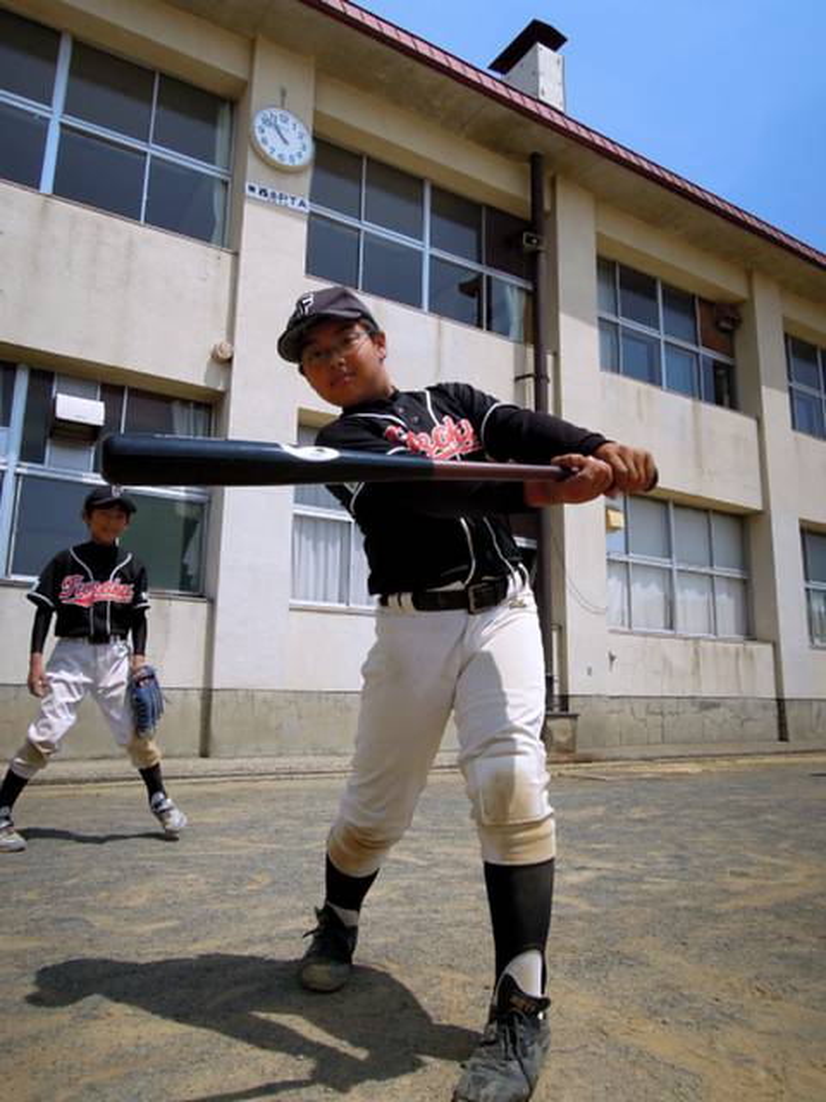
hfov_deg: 56.8
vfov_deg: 71.6
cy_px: 551
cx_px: 413
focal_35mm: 24
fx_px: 764
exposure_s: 1/1600
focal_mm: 4.3
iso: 160
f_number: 5
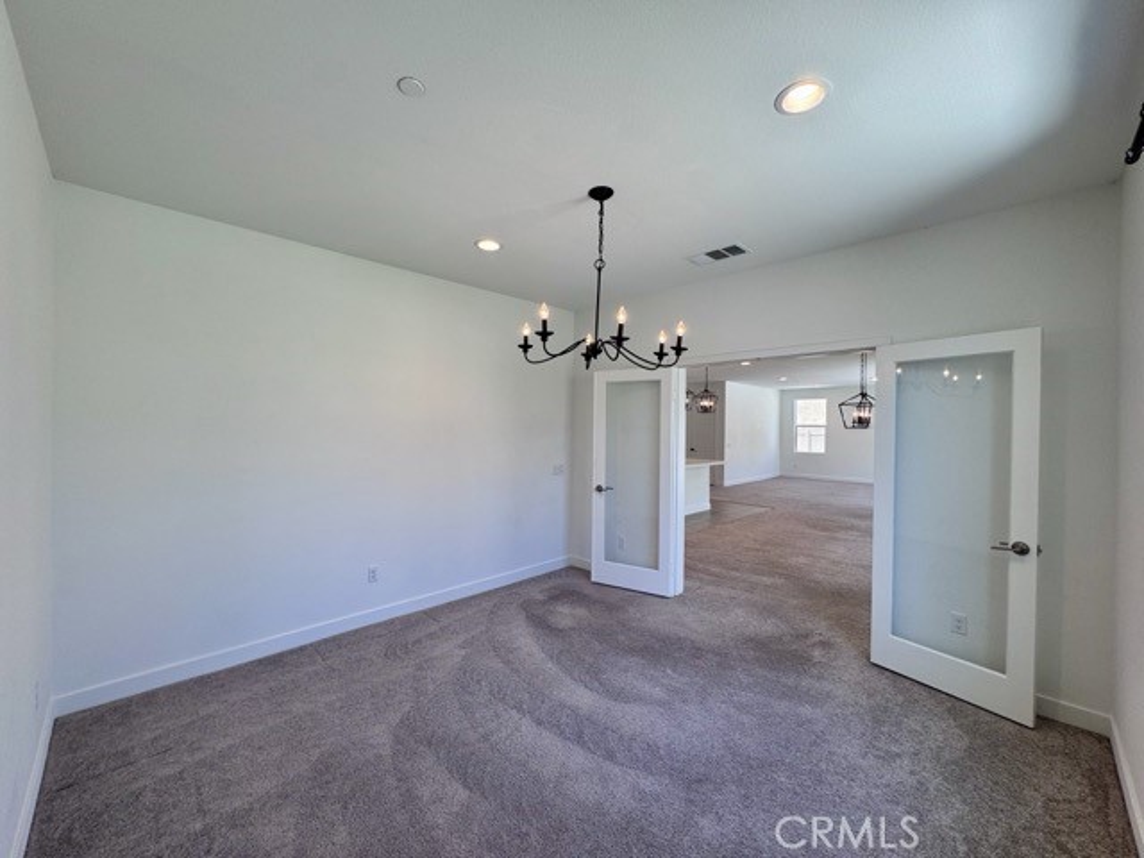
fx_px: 463
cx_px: 572
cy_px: 429
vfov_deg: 85.7
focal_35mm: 14
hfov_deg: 102.1
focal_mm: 2.22
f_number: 2.2
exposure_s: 1/120
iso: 64
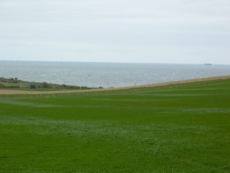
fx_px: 990
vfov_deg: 10.0
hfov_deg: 13.3
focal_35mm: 149
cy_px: 86
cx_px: 115
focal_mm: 26.8
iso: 80
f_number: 3.7
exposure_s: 1/125
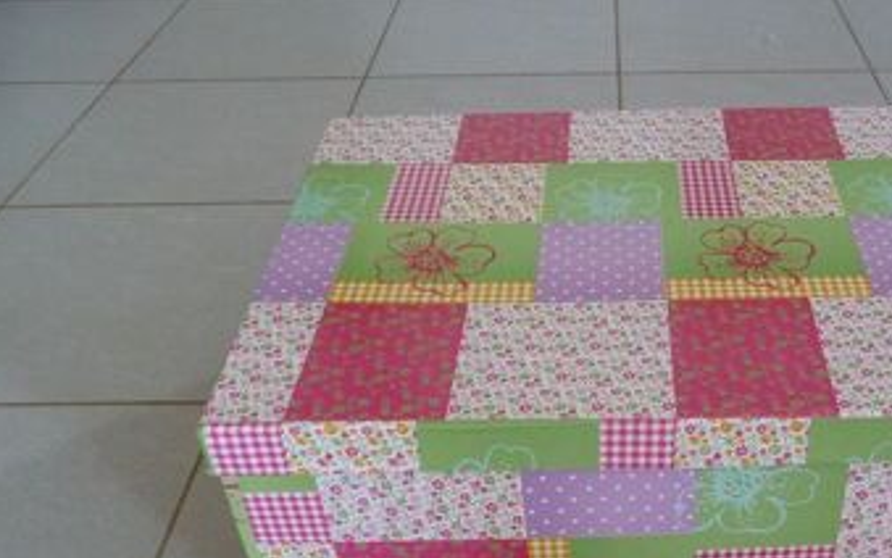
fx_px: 1021
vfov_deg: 30.0
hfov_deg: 46.2
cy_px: 424
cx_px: 618
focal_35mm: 42
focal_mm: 4.7
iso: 400
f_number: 3.3
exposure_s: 1/20
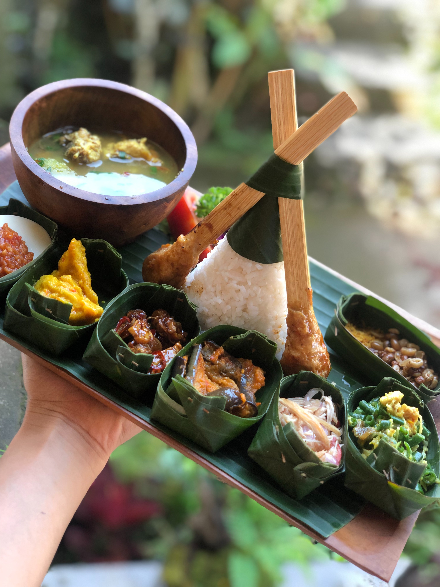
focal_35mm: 52
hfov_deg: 28.0
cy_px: 294
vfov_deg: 36.8
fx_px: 881
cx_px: 220
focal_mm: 6
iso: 64
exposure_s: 1/60
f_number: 2.4
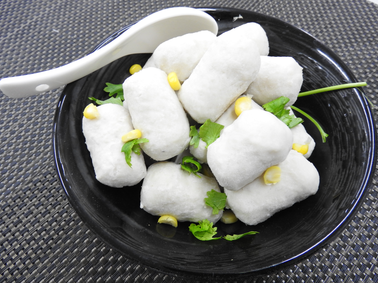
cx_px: 189
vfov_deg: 56.8
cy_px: 142
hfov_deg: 71.6
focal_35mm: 24
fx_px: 262
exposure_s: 1/30
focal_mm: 4.3
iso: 320
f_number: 3.3
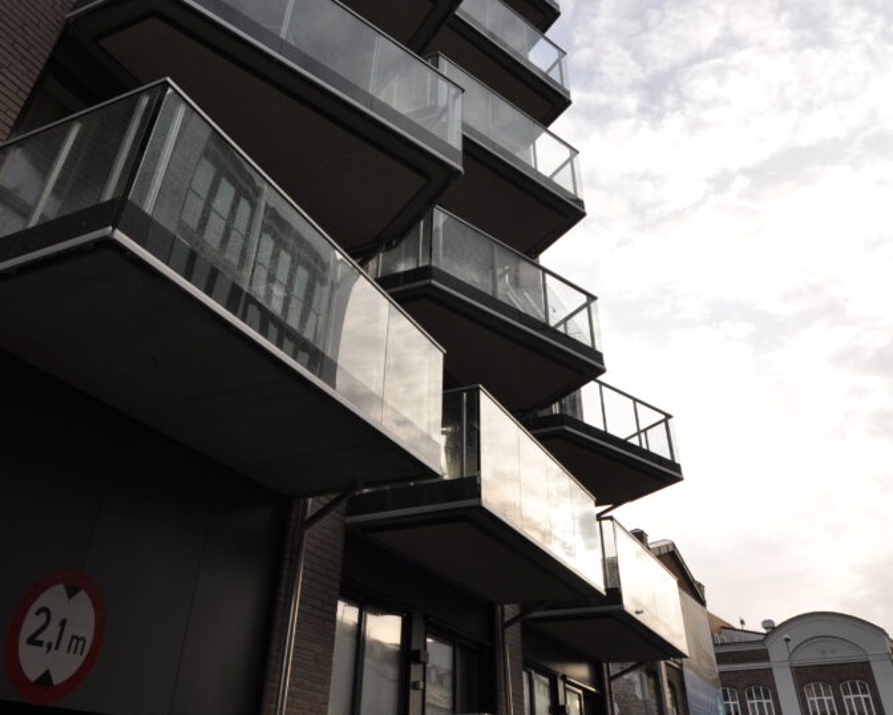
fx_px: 793
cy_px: 170
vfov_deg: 46.6
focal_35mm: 30
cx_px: 443
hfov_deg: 58.8
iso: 200
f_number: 8
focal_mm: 14
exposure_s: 1/250
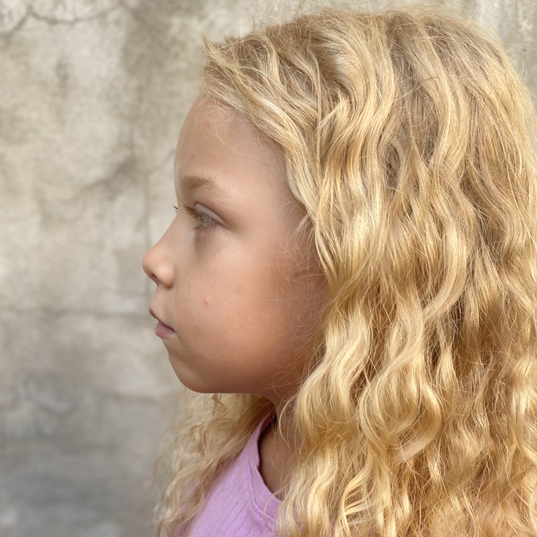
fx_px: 544
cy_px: 353
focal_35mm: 31
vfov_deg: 51.7
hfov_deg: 52.5
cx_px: 270
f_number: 1.8
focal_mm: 4.25
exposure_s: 1/121
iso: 50
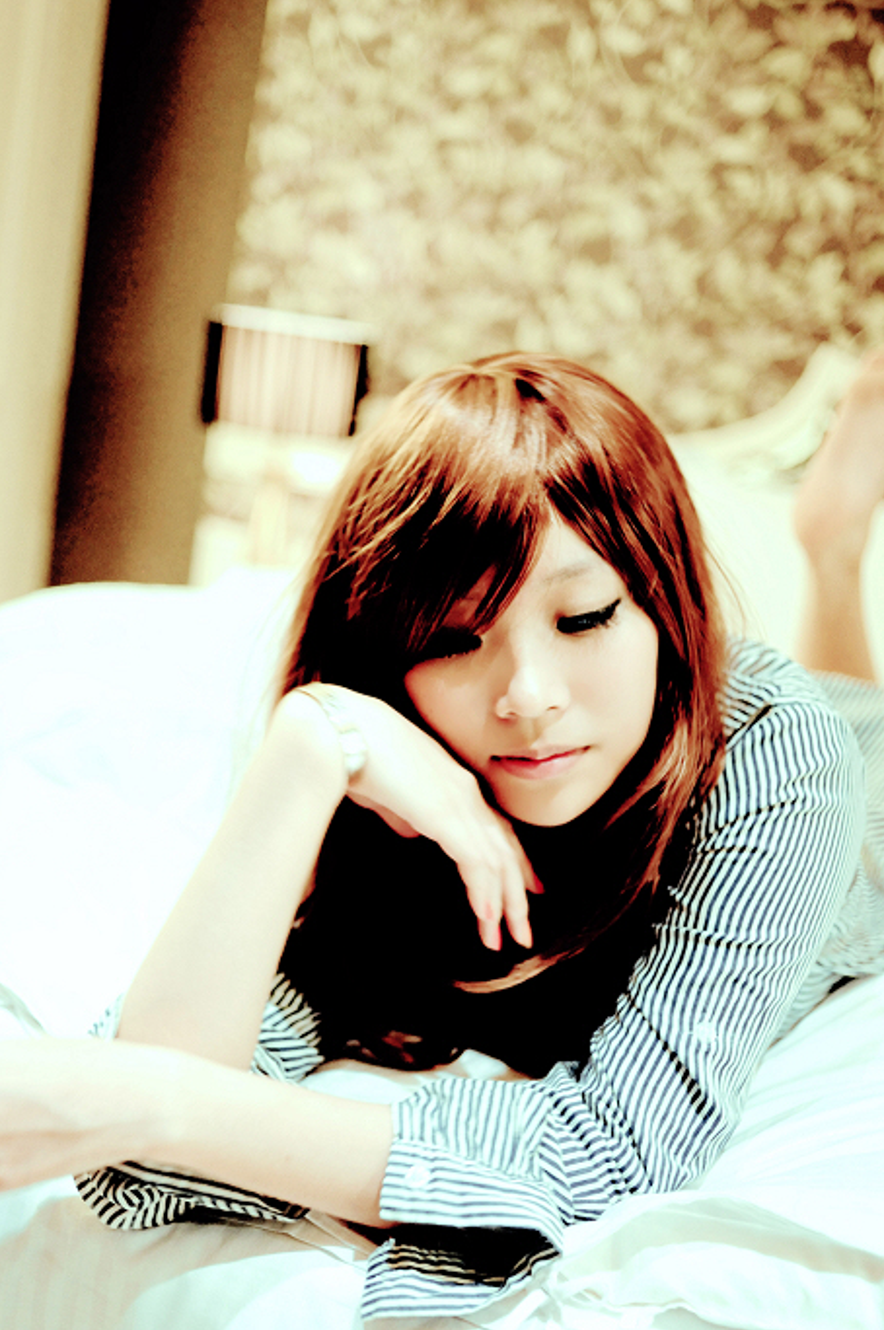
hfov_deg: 32.5
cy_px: 713
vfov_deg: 47.4
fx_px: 1513
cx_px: 384
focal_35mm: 41
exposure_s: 1/30
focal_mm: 35
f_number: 2
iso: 4000
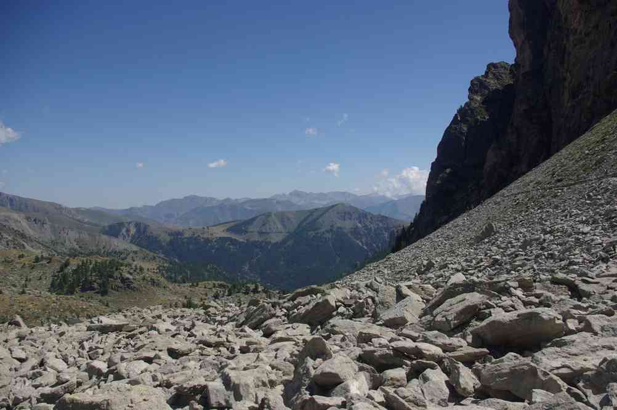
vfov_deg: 41.6
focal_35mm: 32
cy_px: 205
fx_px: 539
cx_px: 308
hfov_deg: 59.5
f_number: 8
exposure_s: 1/350
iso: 100
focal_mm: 21
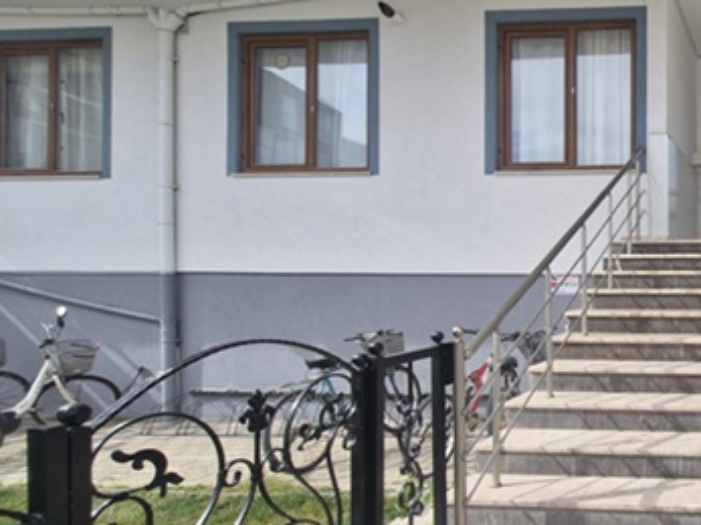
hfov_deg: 50.6
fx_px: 547
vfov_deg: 51.1
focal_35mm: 27
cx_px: 723
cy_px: 303
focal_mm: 1.74
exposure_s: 1/982
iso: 50
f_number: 2.2
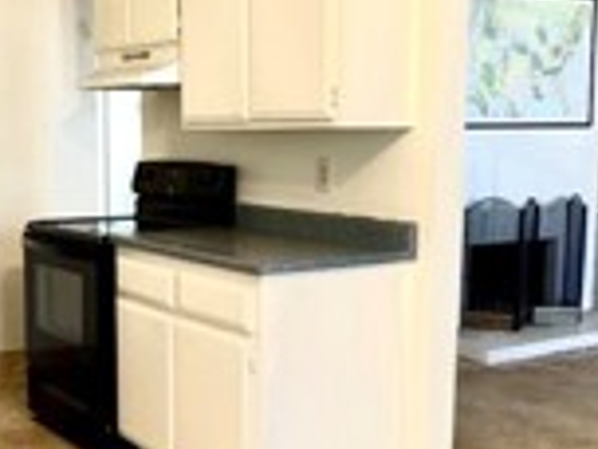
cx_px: 189
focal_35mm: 59
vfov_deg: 24.7
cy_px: 280
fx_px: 1019
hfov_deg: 32.4
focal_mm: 2.22
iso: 320
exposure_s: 1/60
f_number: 2.2
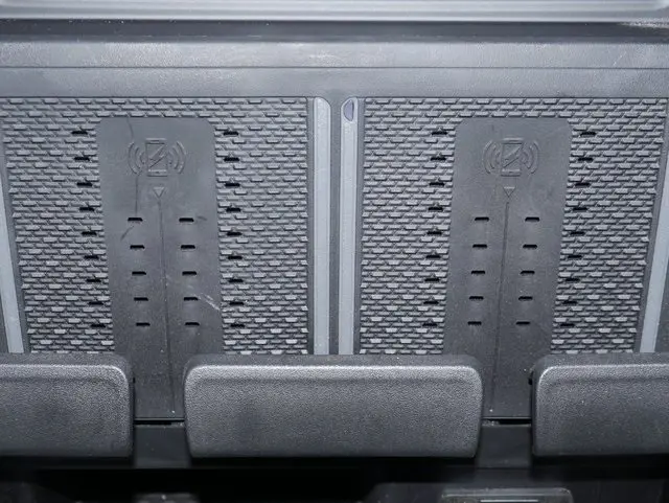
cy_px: 252
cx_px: 334
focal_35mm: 54
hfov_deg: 35.5
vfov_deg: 27.1
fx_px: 1044
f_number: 5.3
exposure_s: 1/60
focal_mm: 27
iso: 200
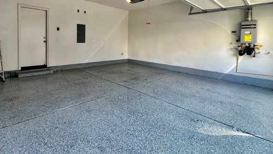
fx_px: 130
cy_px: 46
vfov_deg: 58.9
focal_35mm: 18
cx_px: 118
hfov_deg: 92.1
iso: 64
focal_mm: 1.57
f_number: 1.8
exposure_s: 1/99
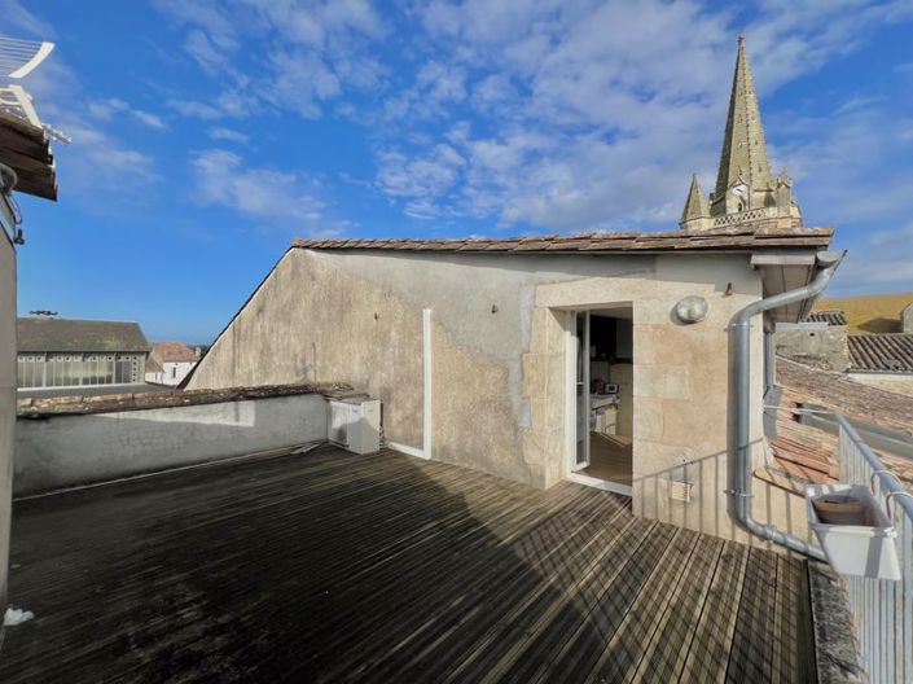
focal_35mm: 13
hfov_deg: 106.2
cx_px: 456
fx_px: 343
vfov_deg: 89.9
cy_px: 342
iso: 32
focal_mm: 1.57
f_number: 1.8
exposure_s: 1/3215
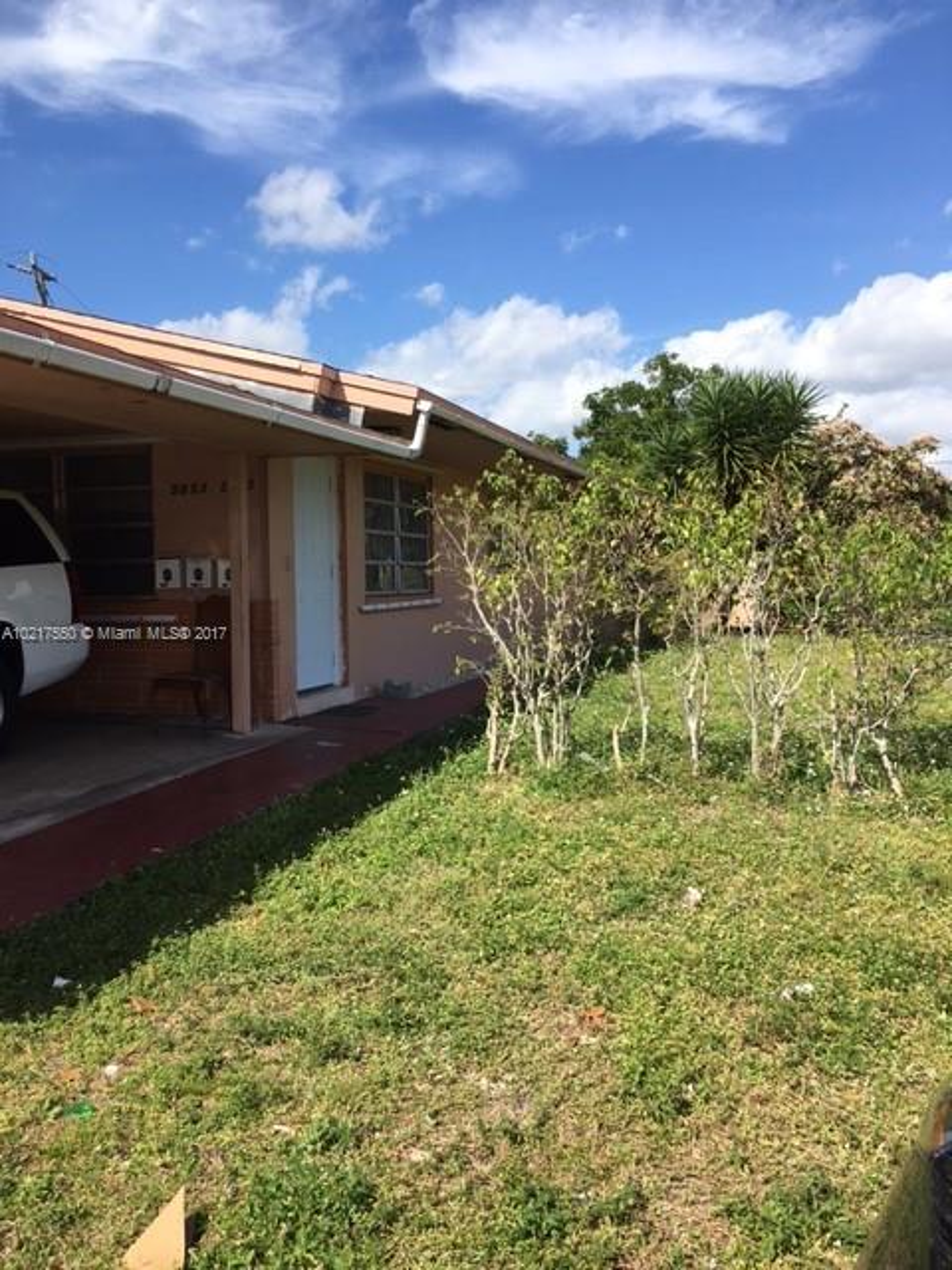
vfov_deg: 61.7
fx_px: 1063
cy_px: 635
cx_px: 476
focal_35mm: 29
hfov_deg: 48.2
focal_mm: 4.15
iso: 25
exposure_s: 1/1451
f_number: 2.2
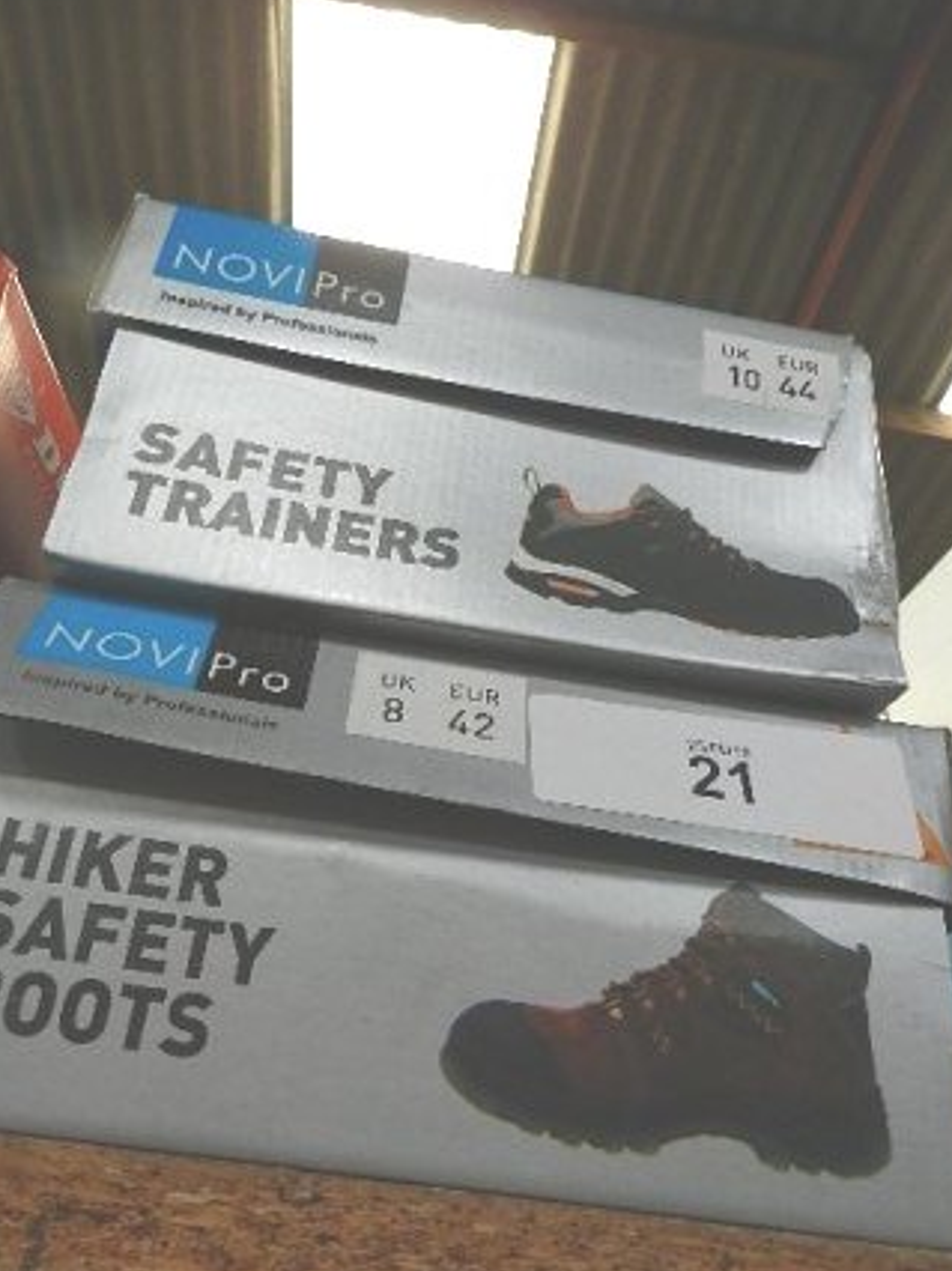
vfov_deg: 65.3
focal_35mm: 27
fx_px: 991
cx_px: 449
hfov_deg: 51.3
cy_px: 680
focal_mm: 4
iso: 160
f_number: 3.4
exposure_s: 1/125
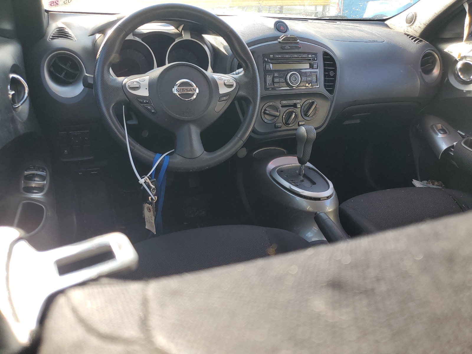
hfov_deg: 67.3
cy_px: 177
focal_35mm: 26
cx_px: 236
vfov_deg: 53.1
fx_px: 355
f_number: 1.5
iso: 50
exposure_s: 1/185
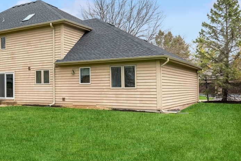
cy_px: 86
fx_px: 281
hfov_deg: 39.9
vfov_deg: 31.9
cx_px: -8
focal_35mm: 42
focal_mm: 18
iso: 320
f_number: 8
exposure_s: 1/320
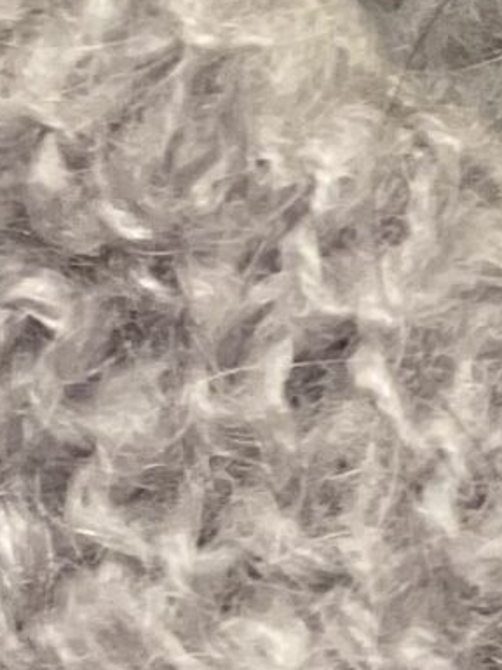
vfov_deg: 4.8
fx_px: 7541
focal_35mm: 390
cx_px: 1788
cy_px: -1418
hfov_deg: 3.7
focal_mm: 6
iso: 160
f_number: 2
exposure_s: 1/50
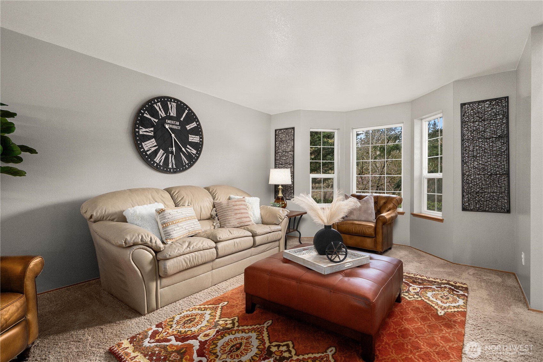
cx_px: 272
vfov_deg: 73.7
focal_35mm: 16
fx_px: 241
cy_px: 181
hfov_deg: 96.7
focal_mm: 16
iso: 1000
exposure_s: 1/20
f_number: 6.7
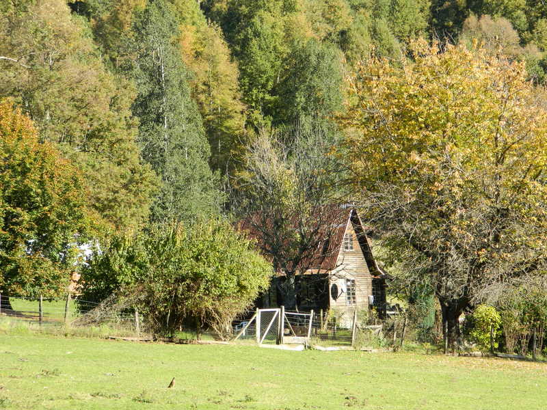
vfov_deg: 11.5
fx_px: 2038
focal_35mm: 129
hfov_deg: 15.3
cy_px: 205
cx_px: 274
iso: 80
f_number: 4.7
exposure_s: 1/100
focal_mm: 23.2
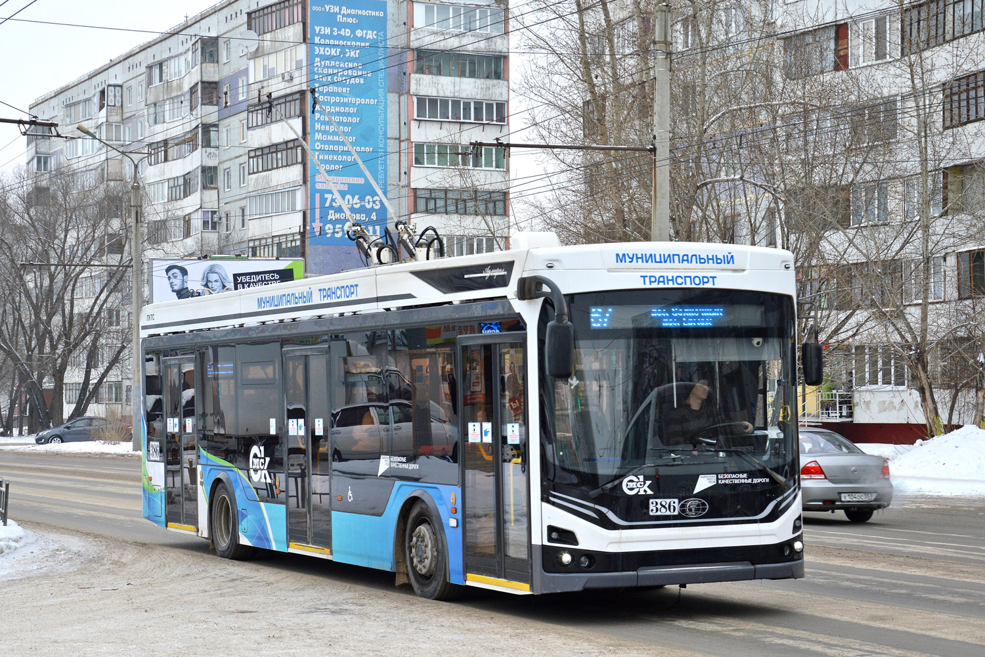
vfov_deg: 20.2
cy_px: 328
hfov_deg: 29.9
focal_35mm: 68
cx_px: 492
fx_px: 1847
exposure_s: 1/320
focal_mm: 45
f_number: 6.3
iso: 200
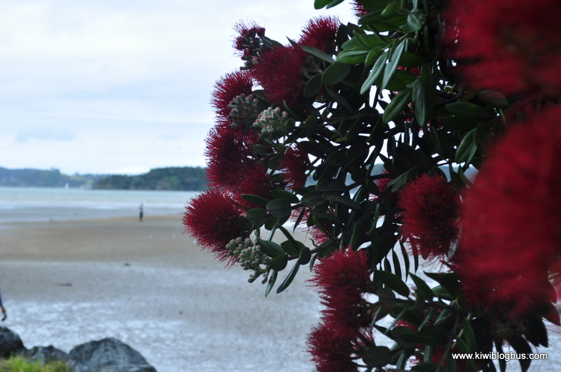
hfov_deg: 28.1
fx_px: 1121
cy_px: 186
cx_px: 280
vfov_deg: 18.9
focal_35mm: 72
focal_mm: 48
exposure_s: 1/320
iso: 200
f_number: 9
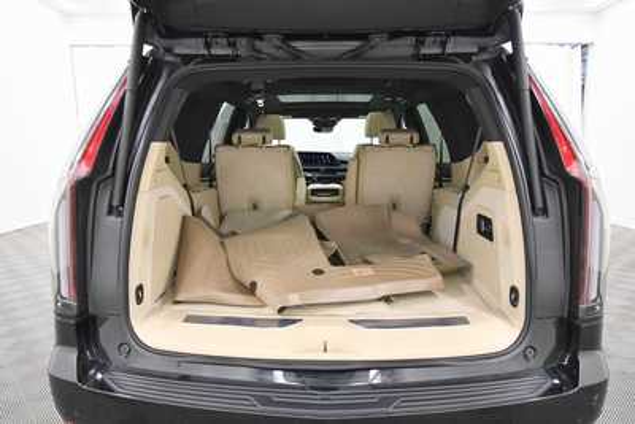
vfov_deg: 53.2
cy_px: 212
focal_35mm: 24
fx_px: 423
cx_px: 318
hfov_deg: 73.7
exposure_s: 1/125
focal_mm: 16
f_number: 5.3
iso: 2500
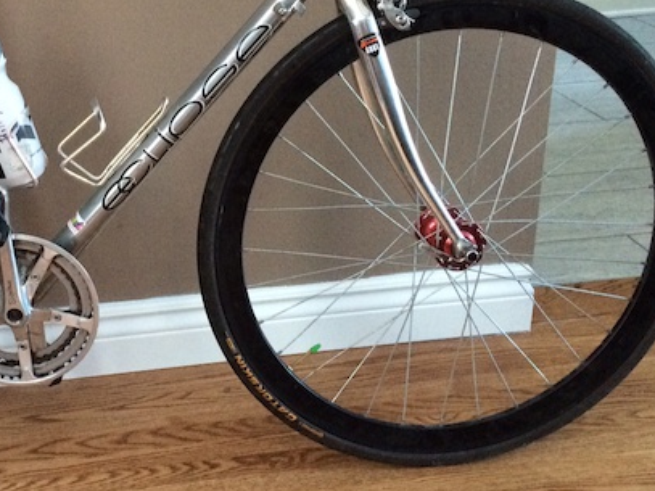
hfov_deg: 32.7
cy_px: 171
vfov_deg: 25.5
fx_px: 1078
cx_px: 111
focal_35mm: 57
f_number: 2.2
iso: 320
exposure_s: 1/15
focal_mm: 4.15
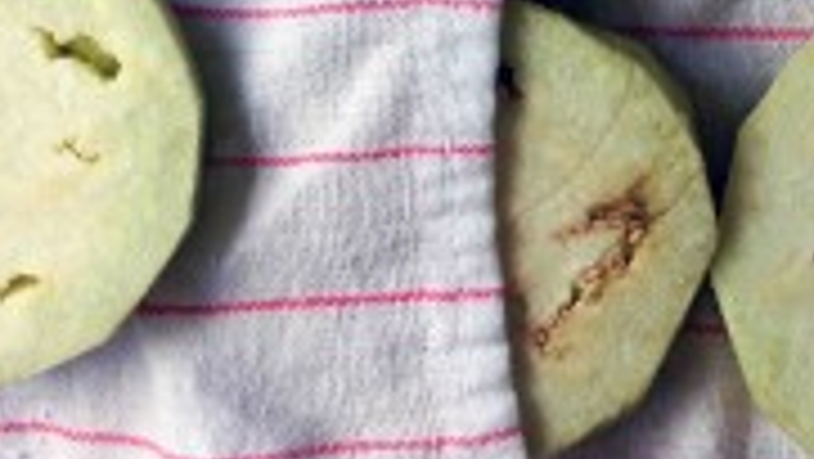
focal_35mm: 191
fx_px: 4128
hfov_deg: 11.2
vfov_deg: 6.3
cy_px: -54
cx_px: 742
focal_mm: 55
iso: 800
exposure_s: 1/250
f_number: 8
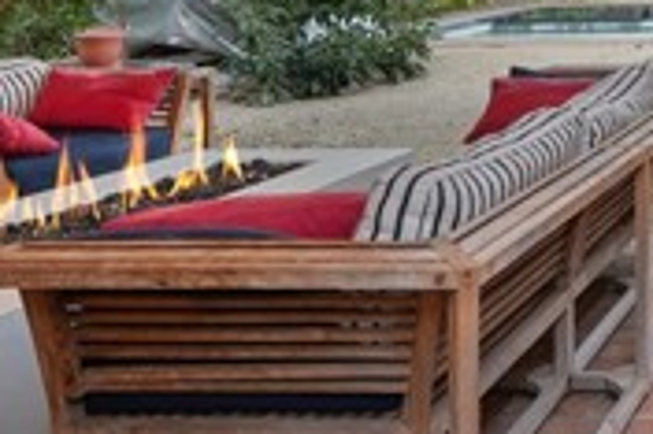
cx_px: 890
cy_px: -41
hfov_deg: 29.5
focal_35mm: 51
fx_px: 924
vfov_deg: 24.7
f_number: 8
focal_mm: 14
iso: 100
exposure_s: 1/1.67
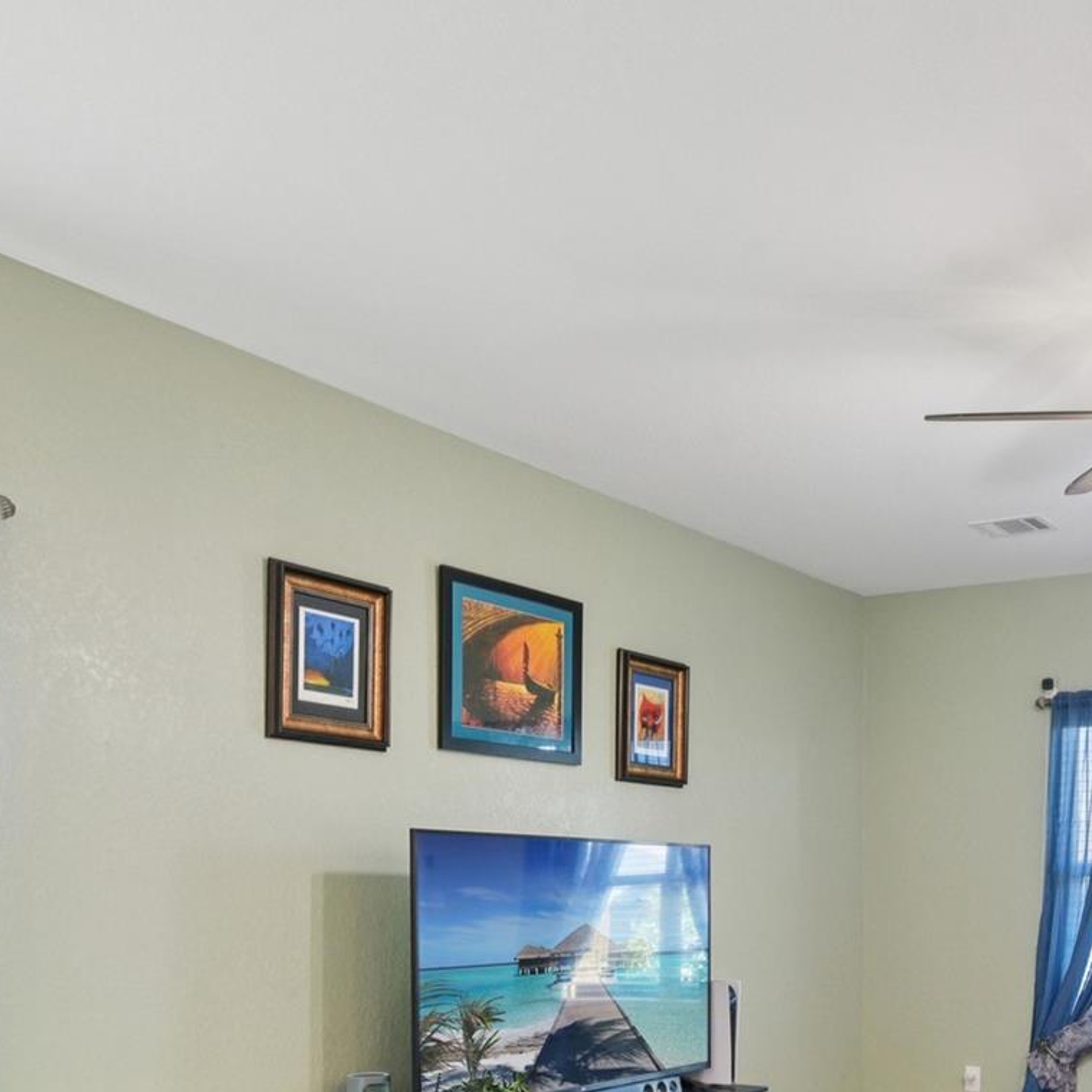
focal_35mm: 39
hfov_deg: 41.0
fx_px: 1392
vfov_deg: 40.7
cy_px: 901
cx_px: 876
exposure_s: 1/15
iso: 2000
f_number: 8
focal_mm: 17
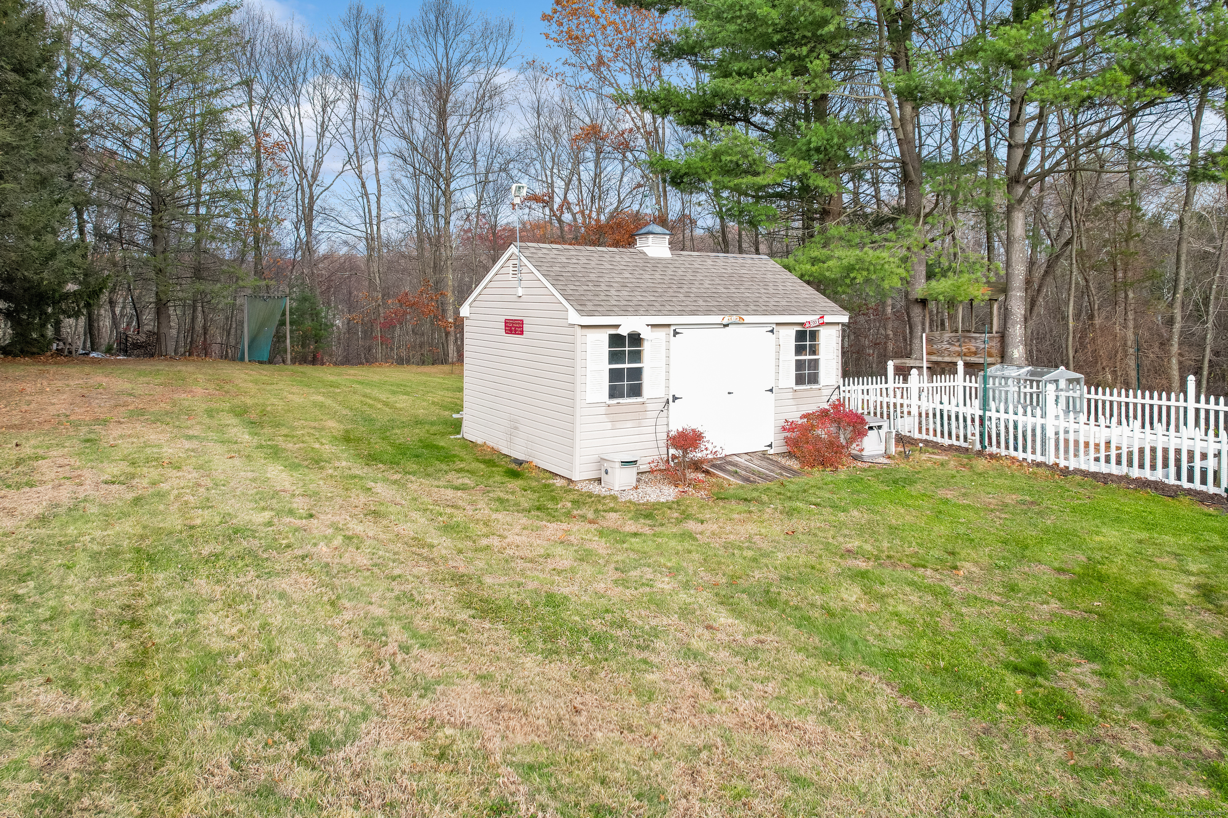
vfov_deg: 57.2
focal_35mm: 22
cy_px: 409
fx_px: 750
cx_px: 614
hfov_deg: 78.6
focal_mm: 8.38
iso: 200
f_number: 2.8
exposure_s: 1/500
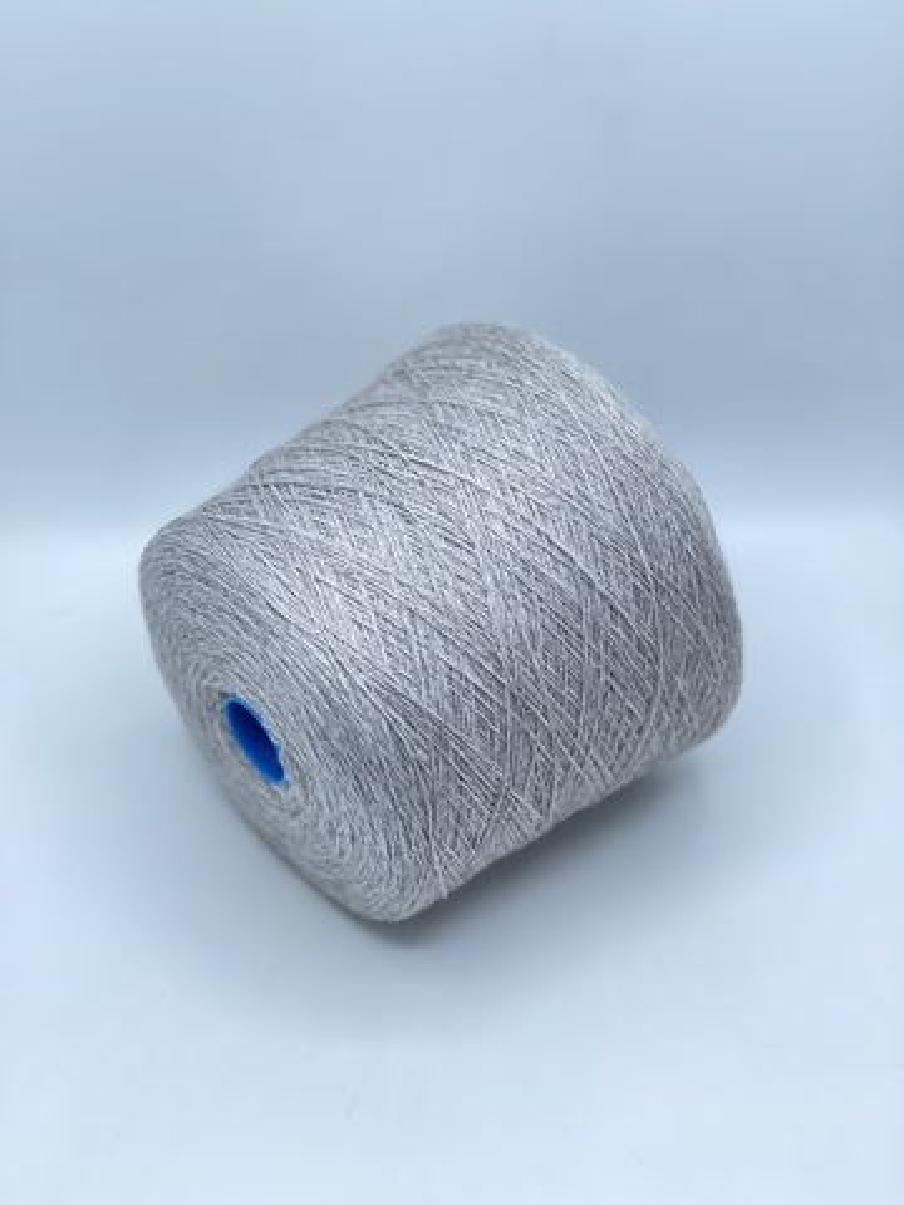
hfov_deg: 22.9
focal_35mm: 64
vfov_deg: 30.3
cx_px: 452
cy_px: 602
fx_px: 2228
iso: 25
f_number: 2.2
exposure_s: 1/215
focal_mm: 7.5
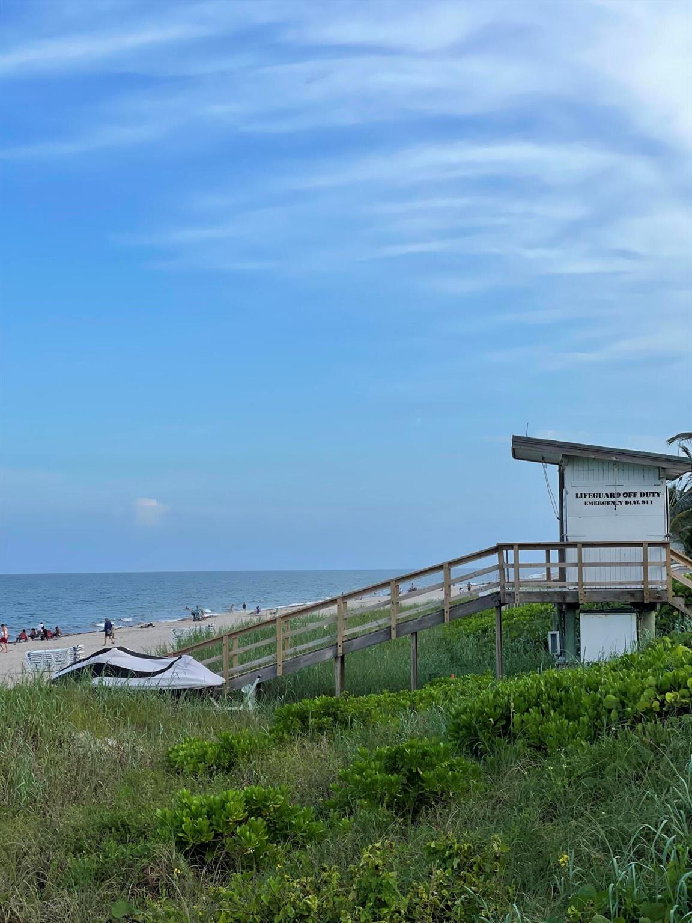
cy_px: 462
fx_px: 1706
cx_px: 346
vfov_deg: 30.3
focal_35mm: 64
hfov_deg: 22.9
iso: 20
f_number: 2.2
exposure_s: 1/464
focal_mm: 7.5
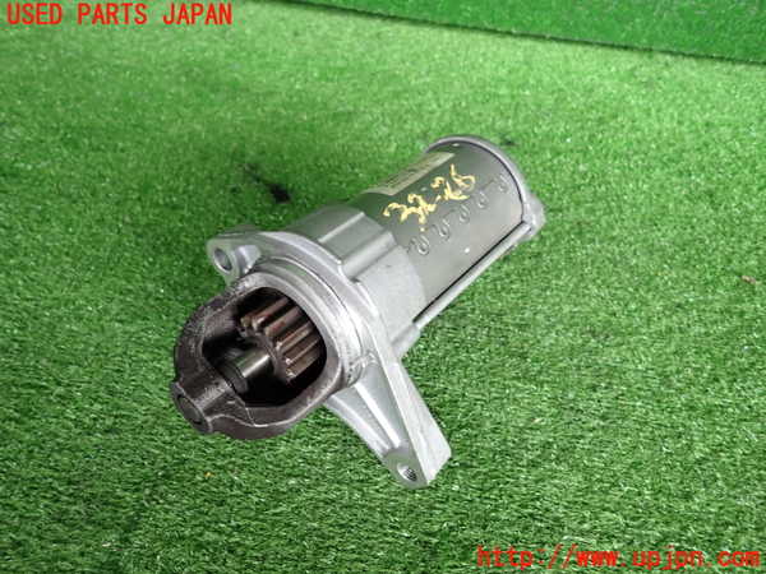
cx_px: 383
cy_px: 287
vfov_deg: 54.9
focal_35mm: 25
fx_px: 553
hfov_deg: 69.4
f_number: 2
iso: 160
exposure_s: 1/125
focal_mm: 4.5
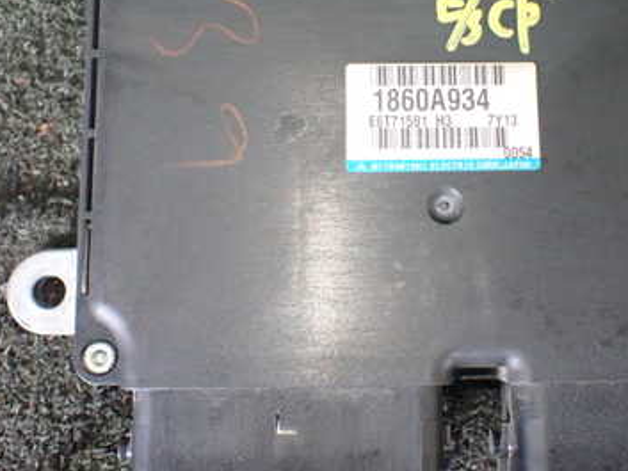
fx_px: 926
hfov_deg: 37.2
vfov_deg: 28.4
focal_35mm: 51
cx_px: 399
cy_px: 162
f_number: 2.3
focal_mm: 5.4
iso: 800
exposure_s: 1/100
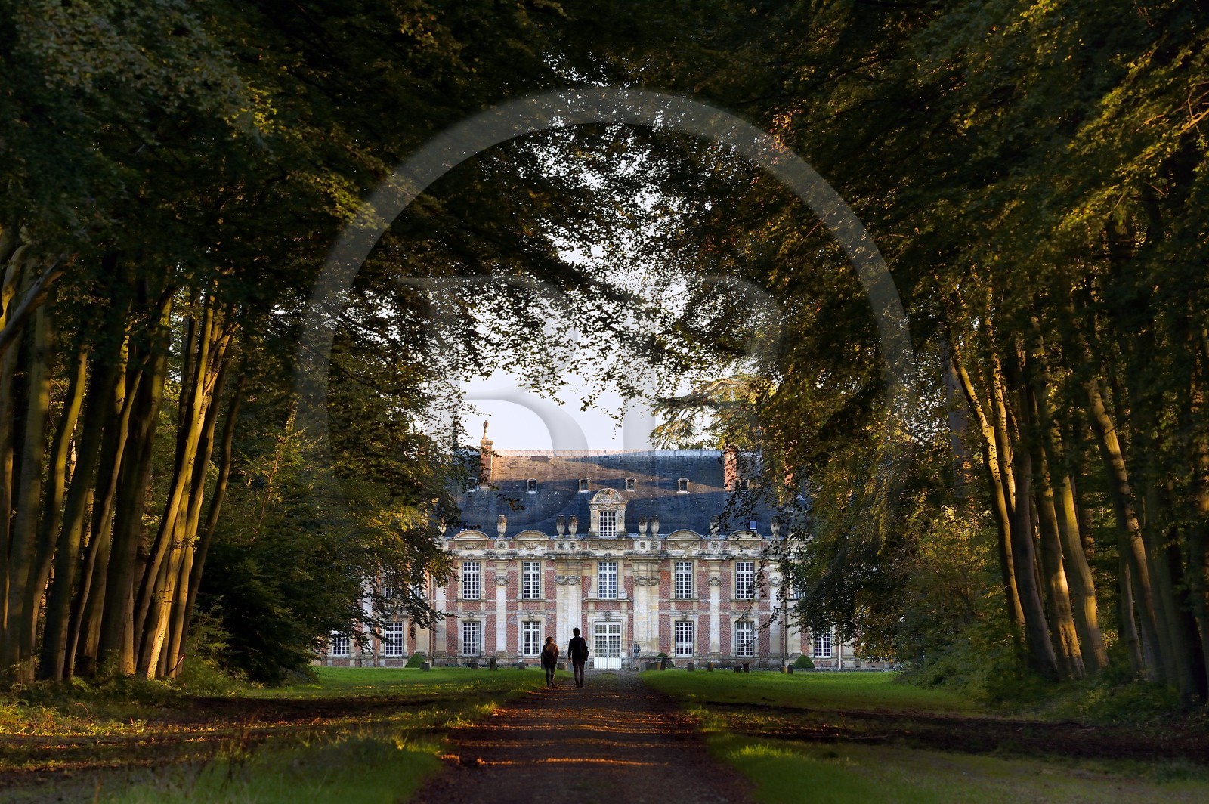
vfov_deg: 6.9
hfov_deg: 10.3
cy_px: 402
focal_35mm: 200
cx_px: 604
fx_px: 6711
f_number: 6.3
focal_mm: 200
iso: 800
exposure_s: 1/200
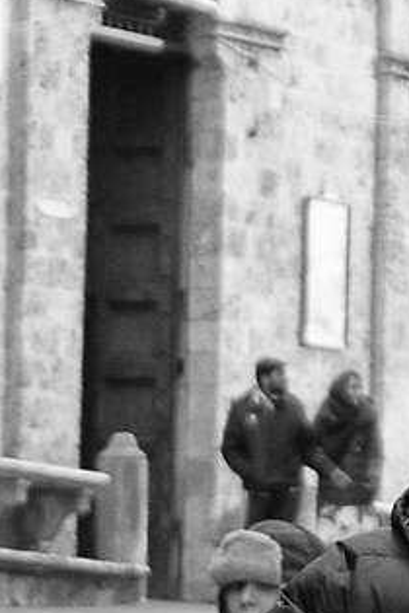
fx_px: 13496
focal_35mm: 792
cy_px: 749
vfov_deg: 2.6
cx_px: -144
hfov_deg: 1.7
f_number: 5.6
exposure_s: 1/60
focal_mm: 68
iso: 800
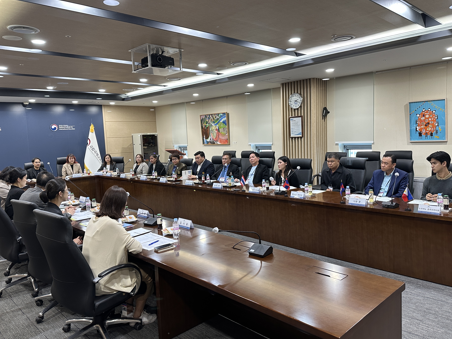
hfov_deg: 65.3
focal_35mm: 27
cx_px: 228
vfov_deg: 51.4
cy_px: 167
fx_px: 353
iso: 160
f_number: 1.78
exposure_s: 1/60
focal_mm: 6.86
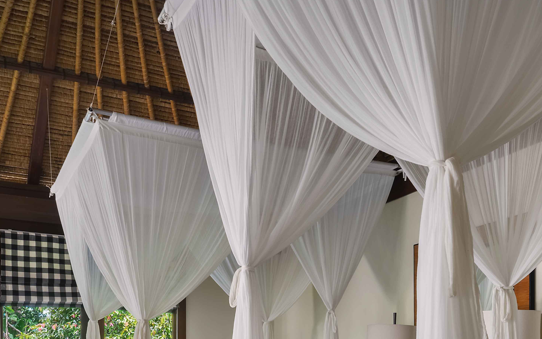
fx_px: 650
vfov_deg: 26.1
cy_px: 405
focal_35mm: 44
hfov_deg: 45.2
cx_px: 288
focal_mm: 18
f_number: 8
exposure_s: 1/60
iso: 200
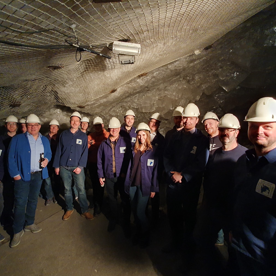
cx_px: 139
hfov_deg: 87.4
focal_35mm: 16
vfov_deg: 87.4
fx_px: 144
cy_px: 133
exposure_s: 1/50
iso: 400
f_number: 2.2
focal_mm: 1.8
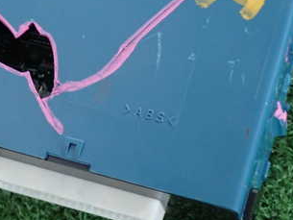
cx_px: 114
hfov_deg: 16.1
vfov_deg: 12.1
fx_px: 1033
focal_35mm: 122
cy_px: 79
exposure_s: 1/60
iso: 640
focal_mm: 11.09
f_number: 3.6
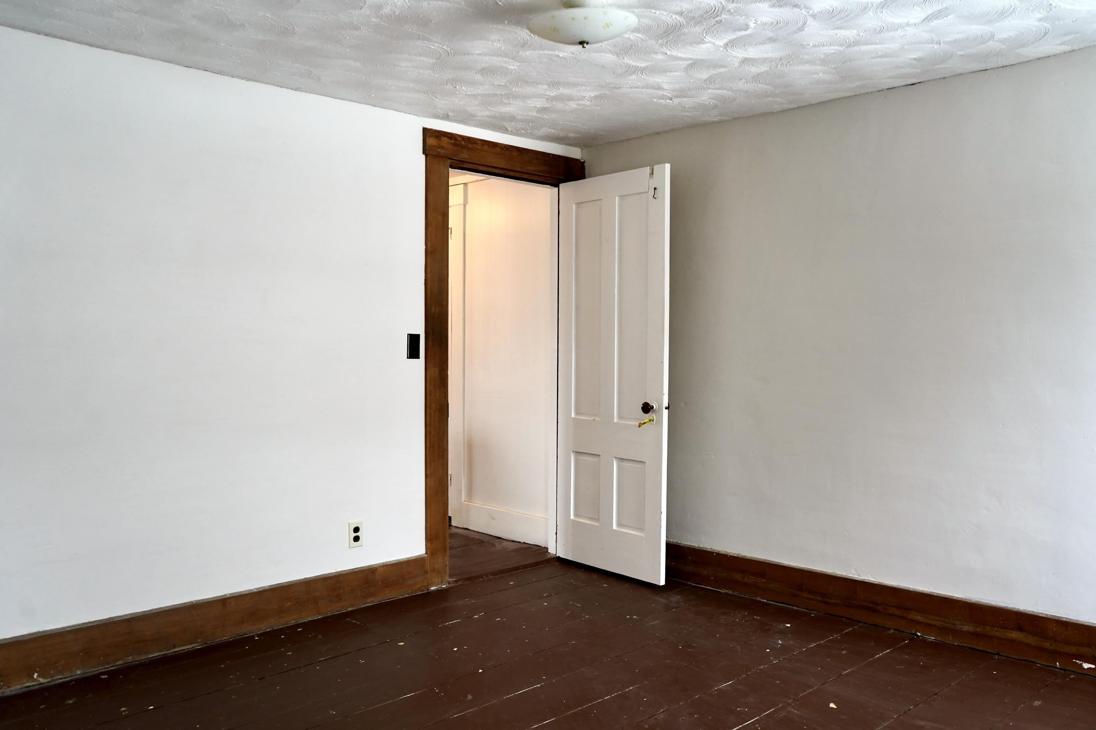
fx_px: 852
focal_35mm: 28
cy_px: 365
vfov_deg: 46.4
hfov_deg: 65.5
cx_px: 548
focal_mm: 28
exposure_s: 1/160
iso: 800
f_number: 4
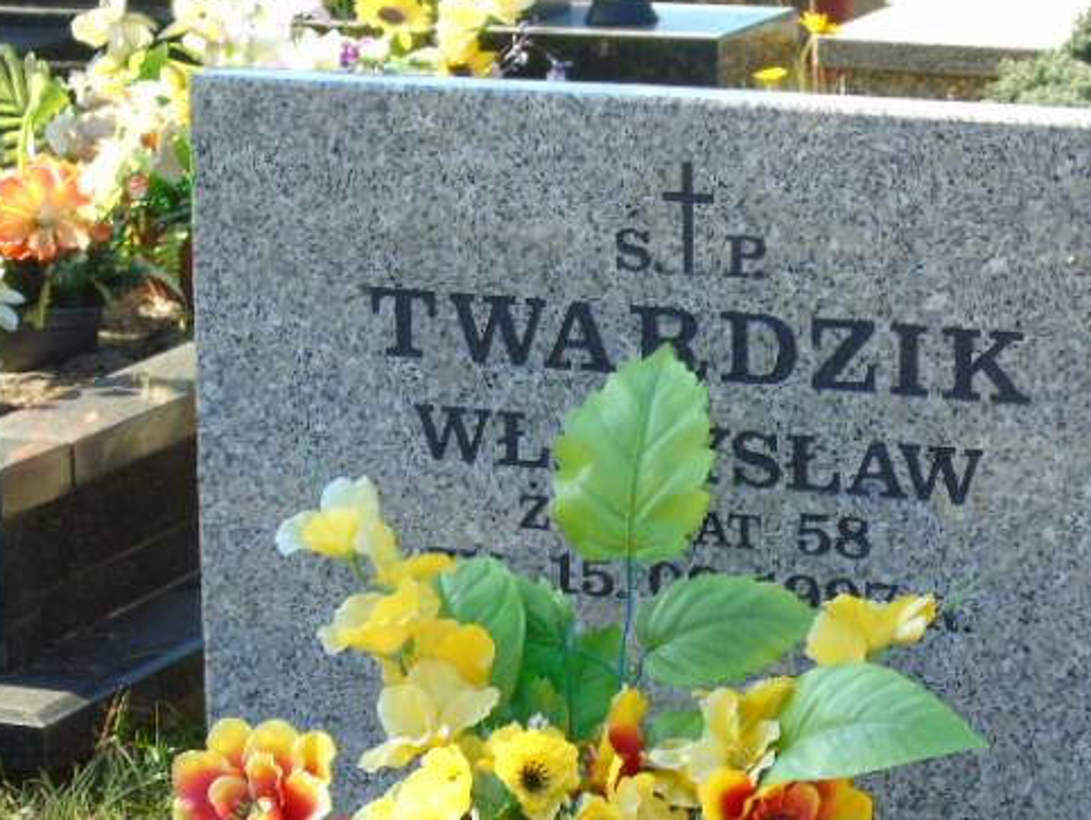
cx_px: 637
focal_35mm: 143
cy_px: 531
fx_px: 4510
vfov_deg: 10.4
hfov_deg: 13.8
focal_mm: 19
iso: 80
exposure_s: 1/100
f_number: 4.4
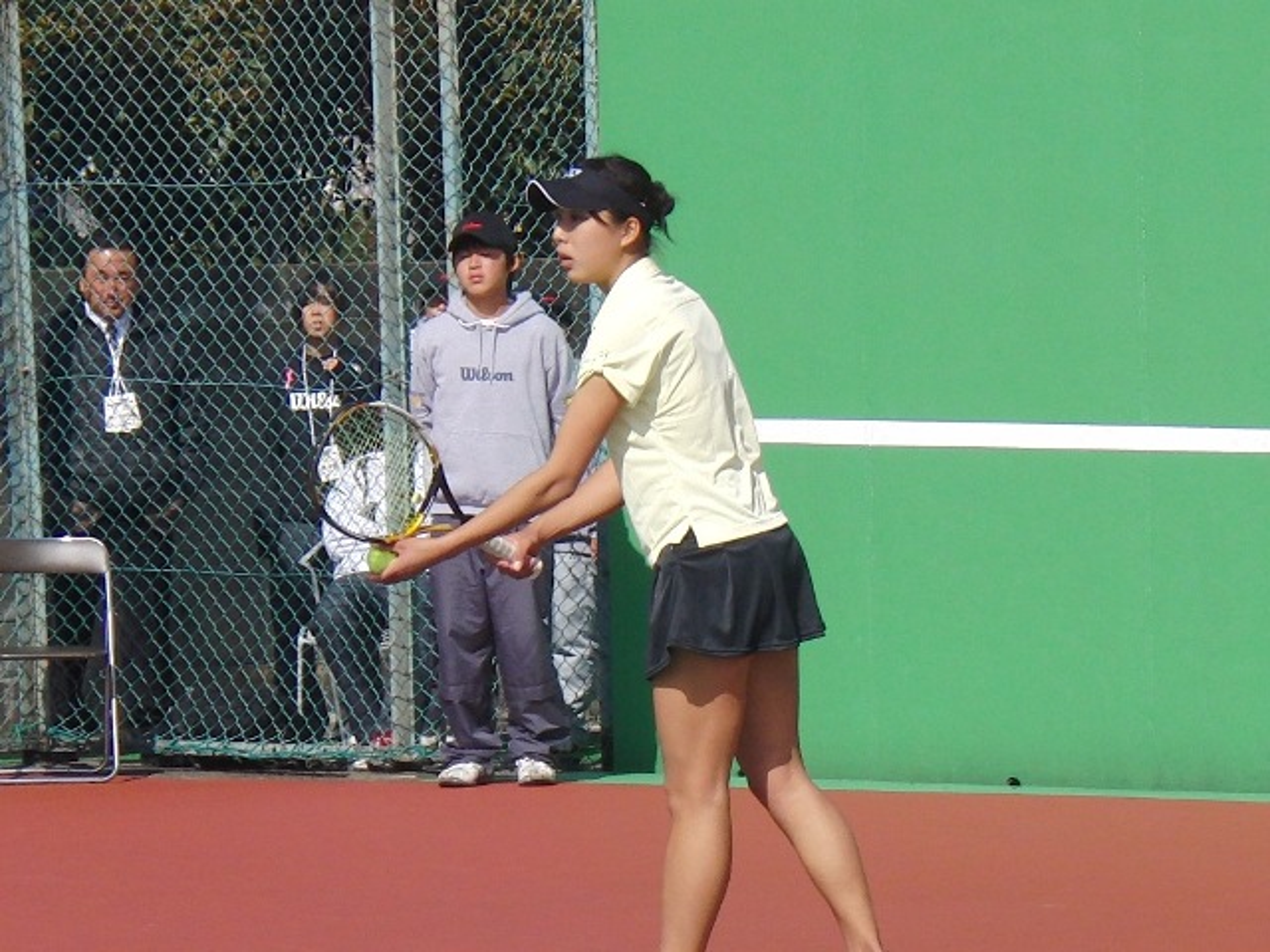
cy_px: 476
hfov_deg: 16.8
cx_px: 635
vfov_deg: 12.7
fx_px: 4293
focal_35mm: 117
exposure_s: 1/1000
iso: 100
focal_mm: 20.8
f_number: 4.1
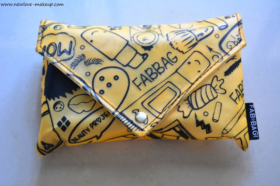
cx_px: 140
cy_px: 93
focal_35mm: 57
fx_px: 443
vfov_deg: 23.8
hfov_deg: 35.0
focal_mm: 38
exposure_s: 1/50
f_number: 5
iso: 1600
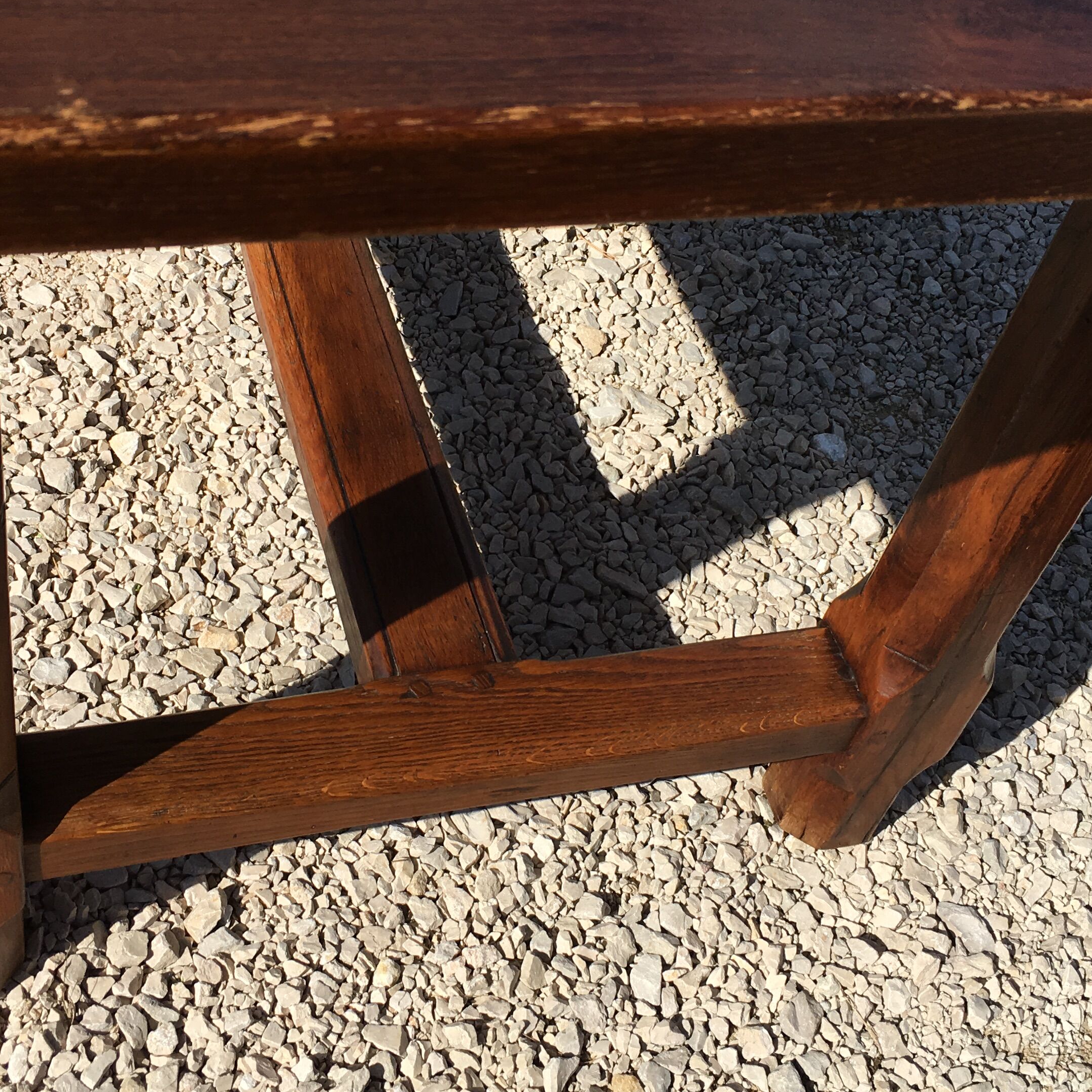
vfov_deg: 35.3
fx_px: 1713
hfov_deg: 35.3
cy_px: 479
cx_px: 519
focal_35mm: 48
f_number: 2.2
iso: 25
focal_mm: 4.15
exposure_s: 1/2262
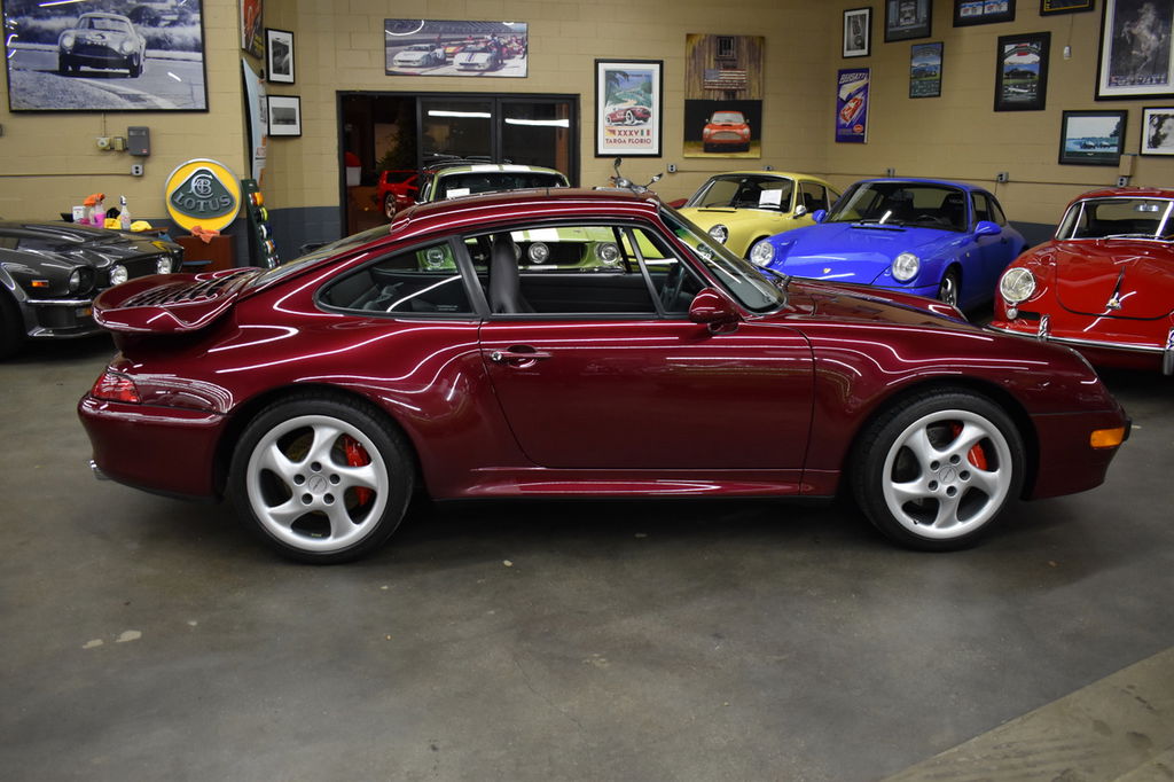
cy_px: 391
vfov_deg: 43.6
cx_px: 587
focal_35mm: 30
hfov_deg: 61.9
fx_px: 978
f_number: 3.8
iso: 1250
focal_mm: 20
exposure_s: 1/125
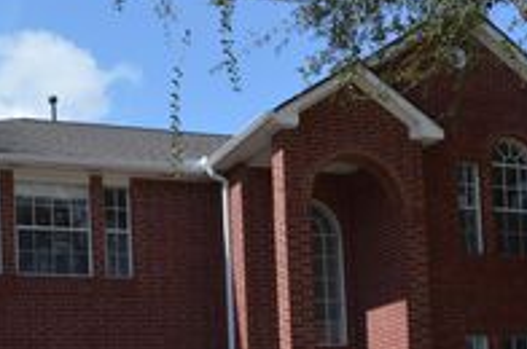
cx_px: 320
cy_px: 408
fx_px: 1008
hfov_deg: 29.2
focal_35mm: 69
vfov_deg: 18.7
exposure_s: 1/250
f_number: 8
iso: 100
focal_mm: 18
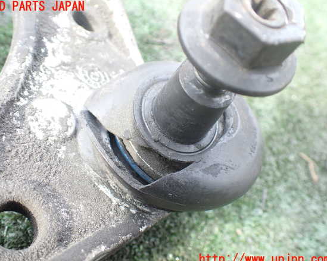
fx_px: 310
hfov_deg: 55.6
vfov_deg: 45.8
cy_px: 133
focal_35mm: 32
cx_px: 155
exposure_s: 1/125
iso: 160
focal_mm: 5.4
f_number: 2.3
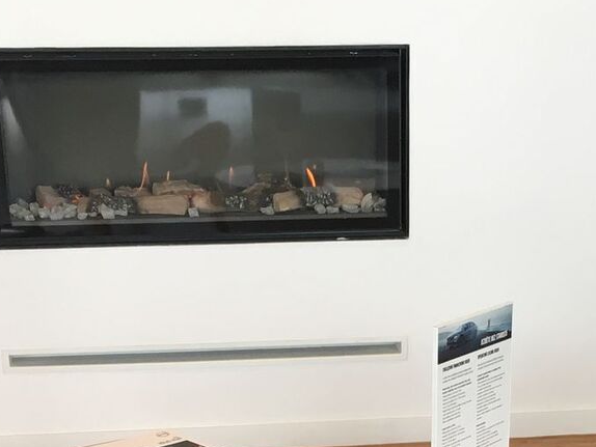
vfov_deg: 14.3
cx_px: 416
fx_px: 1671
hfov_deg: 20.1
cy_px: 651
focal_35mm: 97
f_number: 2.2
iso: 25
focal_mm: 4.15
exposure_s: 1/33
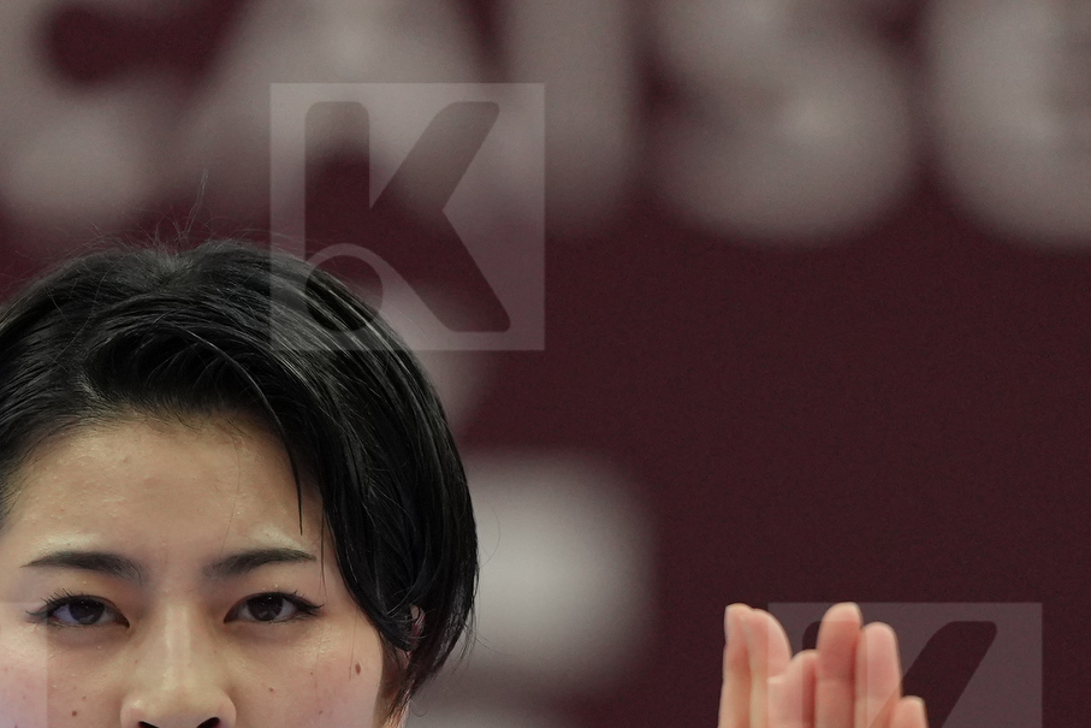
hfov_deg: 2.5
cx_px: 408
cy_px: 738
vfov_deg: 1.7
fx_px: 25065
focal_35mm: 827
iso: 1250
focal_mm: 200
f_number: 2.8
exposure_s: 1/1000
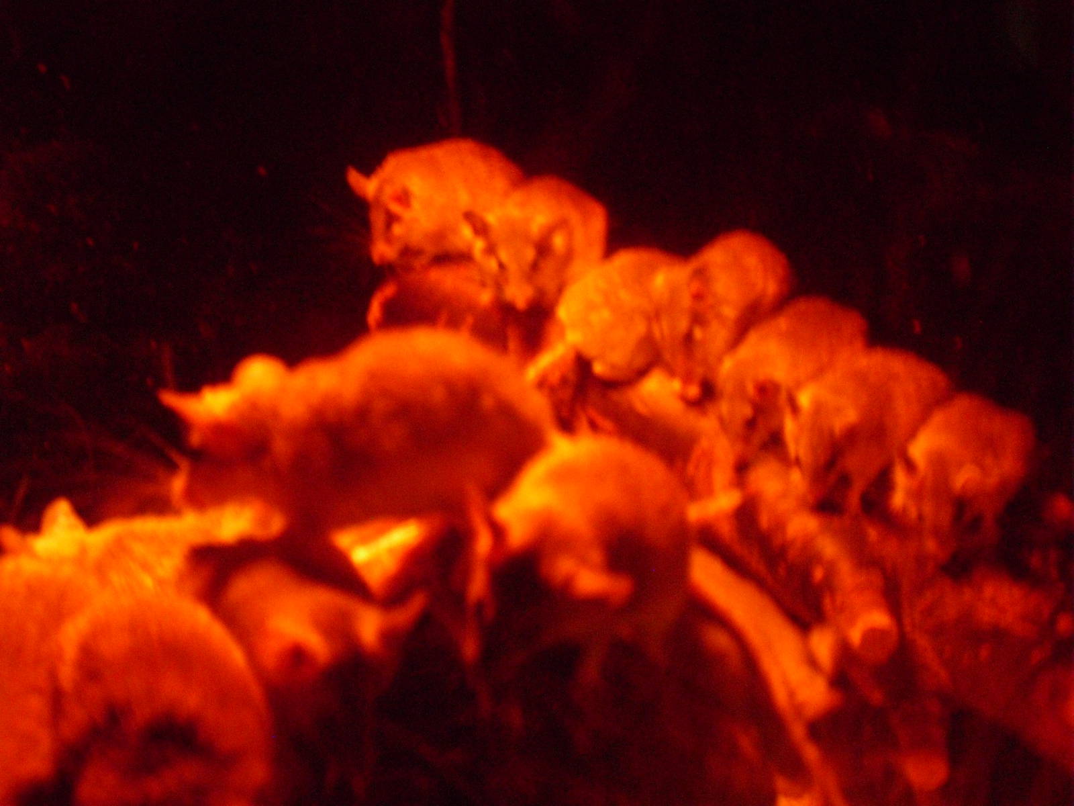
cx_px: 537
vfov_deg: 27.5
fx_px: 1644
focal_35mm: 53
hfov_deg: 36.2
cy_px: 403
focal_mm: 9.4
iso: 800
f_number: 3.8
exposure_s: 1/10
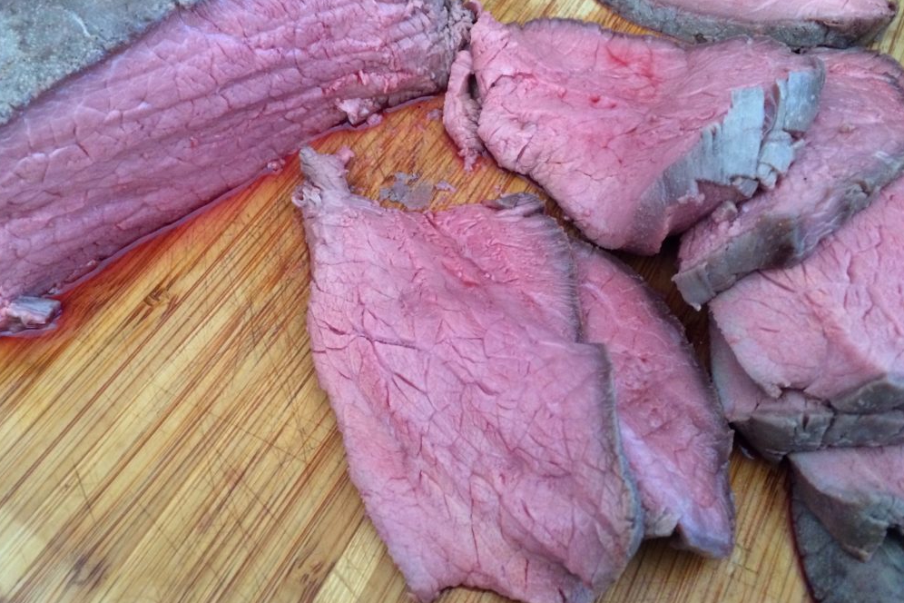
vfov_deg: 42.3
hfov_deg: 60.3
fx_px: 778
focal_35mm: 31
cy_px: 272
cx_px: 452
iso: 320
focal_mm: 4.15
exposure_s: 1/33
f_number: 2.2
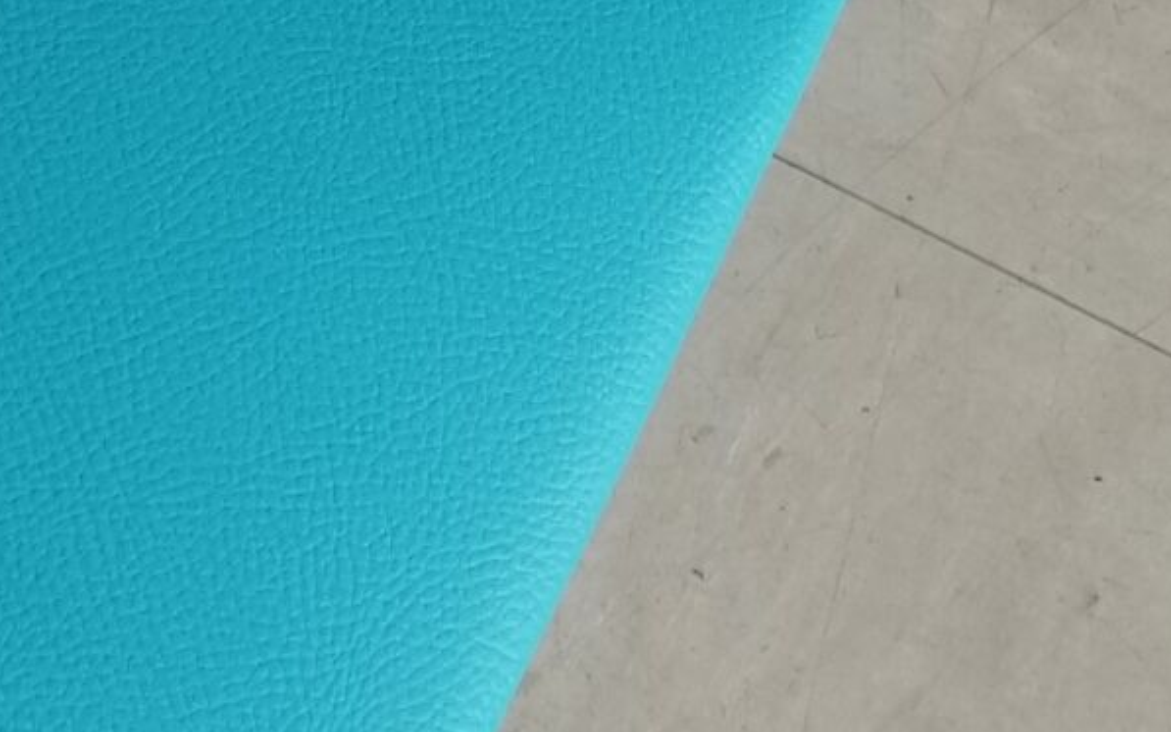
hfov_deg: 14.9
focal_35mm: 133
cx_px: -404
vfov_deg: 9.9
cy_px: 324
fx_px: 4244
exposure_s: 1/62
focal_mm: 4.25
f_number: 1.7
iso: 50
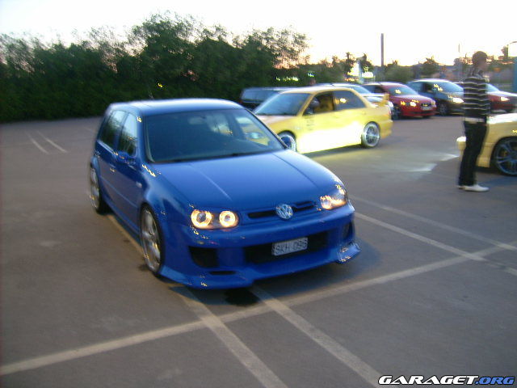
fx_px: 523
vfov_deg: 40.7
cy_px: 194
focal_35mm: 35
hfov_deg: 52.6
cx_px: 258
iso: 50
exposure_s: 1/3
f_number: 2.8
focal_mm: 5.95
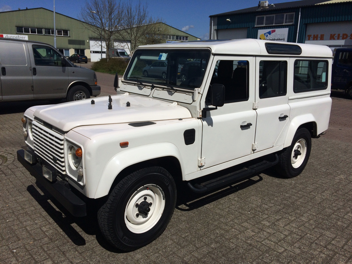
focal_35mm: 29
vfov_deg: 48.2
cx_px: 176
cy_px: 132
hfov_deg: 61.7
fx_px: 295
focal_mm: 4.15
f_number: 2.2
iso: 40
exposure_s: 1/8264
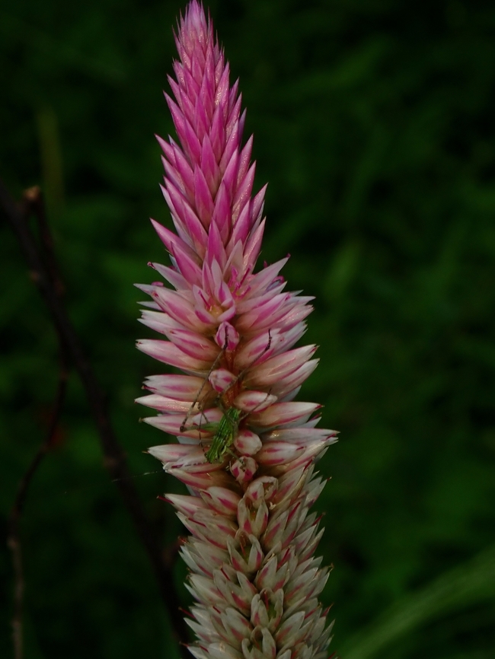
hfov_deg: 14.8
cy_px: 330
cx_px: 248
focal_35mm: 100
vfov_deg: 19.6
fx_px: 1906
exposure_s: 1/200
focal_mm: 18
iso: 200
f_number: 6.3
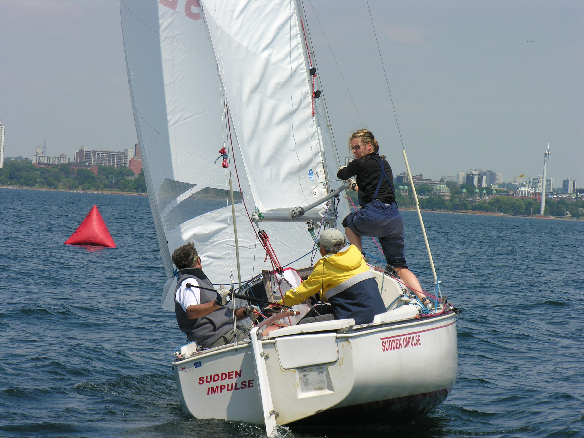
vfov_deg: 7.7
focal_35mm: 192
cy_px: 219
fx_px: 3239
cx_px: 292
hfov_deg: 10.3
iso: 50
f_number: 7.3
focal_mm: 49
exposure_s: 1/244
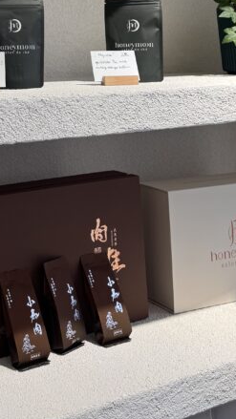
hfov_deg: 19.0
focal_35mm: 61
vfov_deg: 31.2
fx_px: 678
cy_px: -20
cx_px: -15
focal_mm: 6.76
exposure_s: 1/120
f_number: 1.78
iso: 80
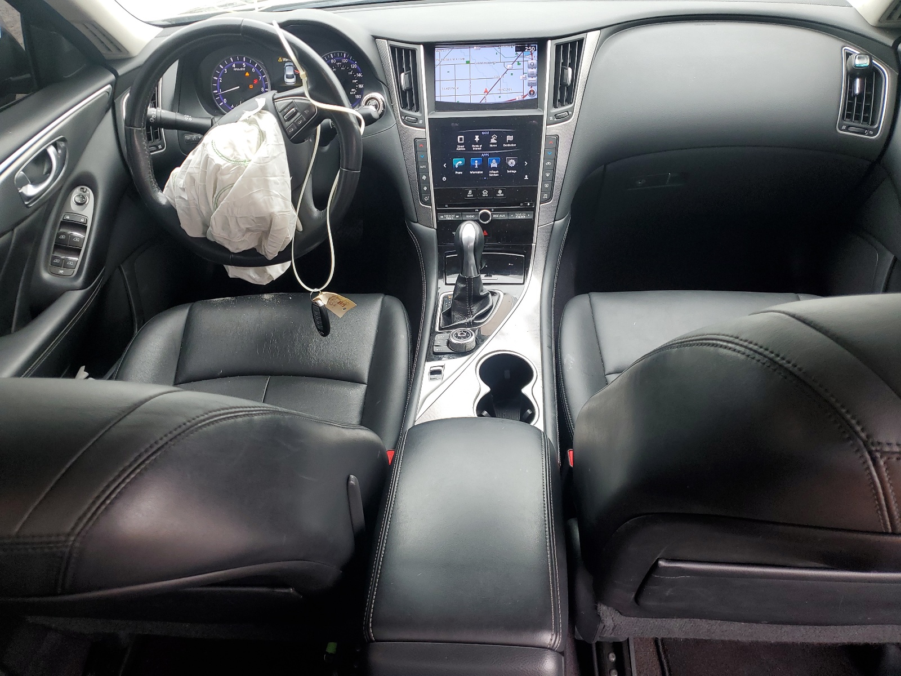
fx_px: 677
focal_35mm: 26
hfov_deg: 67.3
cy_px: 338
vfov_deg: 53.1
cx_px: 450
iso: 55
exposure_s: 1/60.2
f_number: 1.5
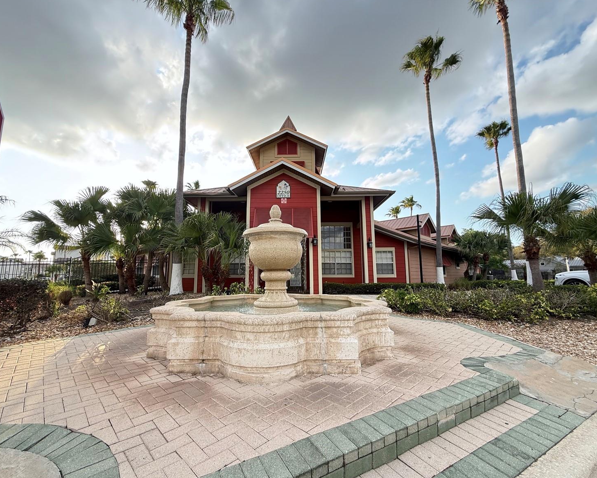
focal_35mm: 15
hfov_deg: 96.8
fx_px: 265
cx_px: 296
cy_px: 241
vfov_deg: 84.0
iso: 50
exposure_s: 1/145
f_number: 2.2
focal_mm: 2.22
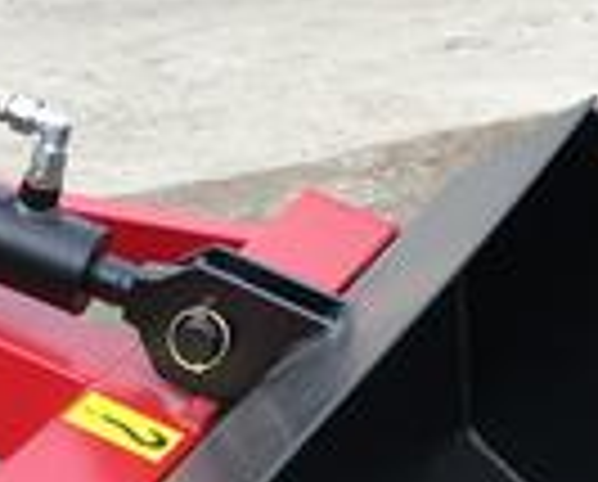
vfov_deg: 11.0
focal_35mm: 138
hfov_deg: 13.7
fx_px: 2448
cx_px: -36
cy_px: 615
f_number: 2.2
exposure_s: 1/496
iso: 25
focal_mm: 4.15
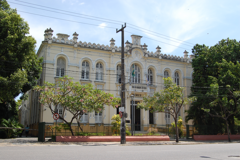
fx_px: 260
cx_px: 120
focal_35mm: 39
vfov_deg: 34.1
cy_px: 80
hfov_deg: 49.6
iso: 200
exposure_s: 1/320
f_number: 9
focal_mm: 26
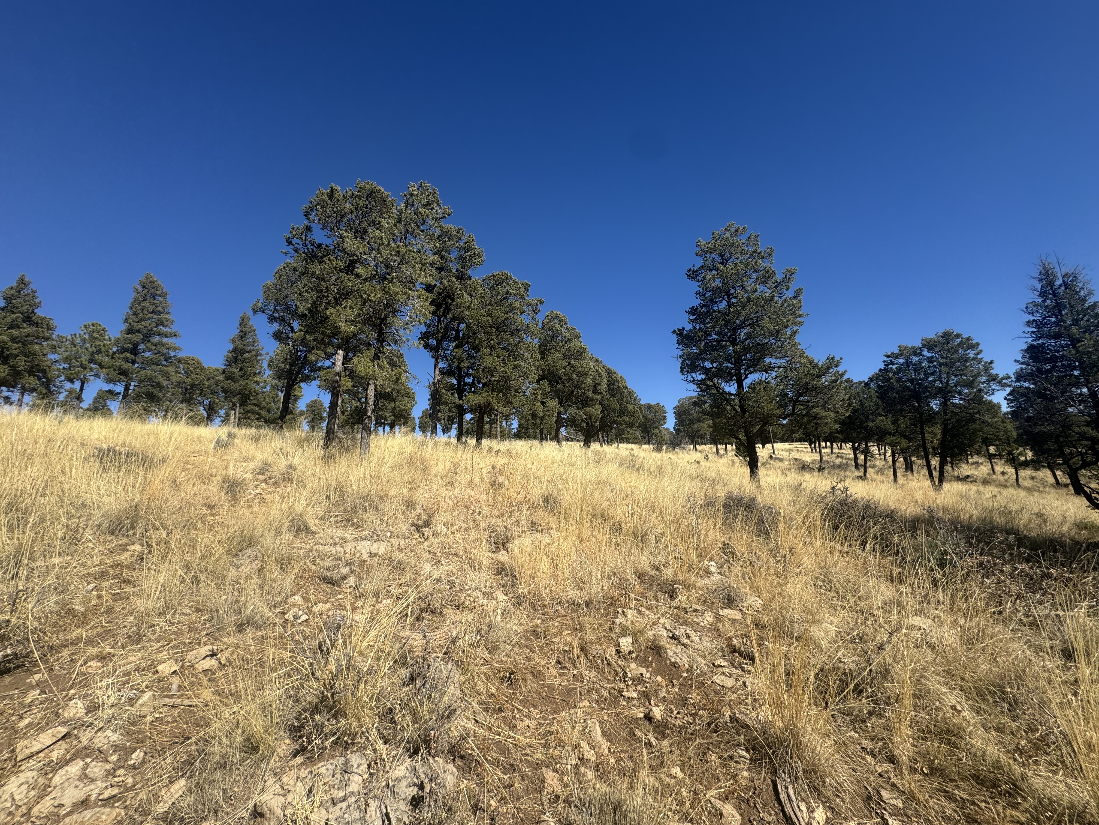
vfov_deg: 85.7
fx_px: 444
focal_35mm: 14
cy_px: 412
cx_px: 550
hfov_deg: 102.1
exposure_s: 1/1789
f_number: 2.2
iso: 50
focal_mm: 2.22
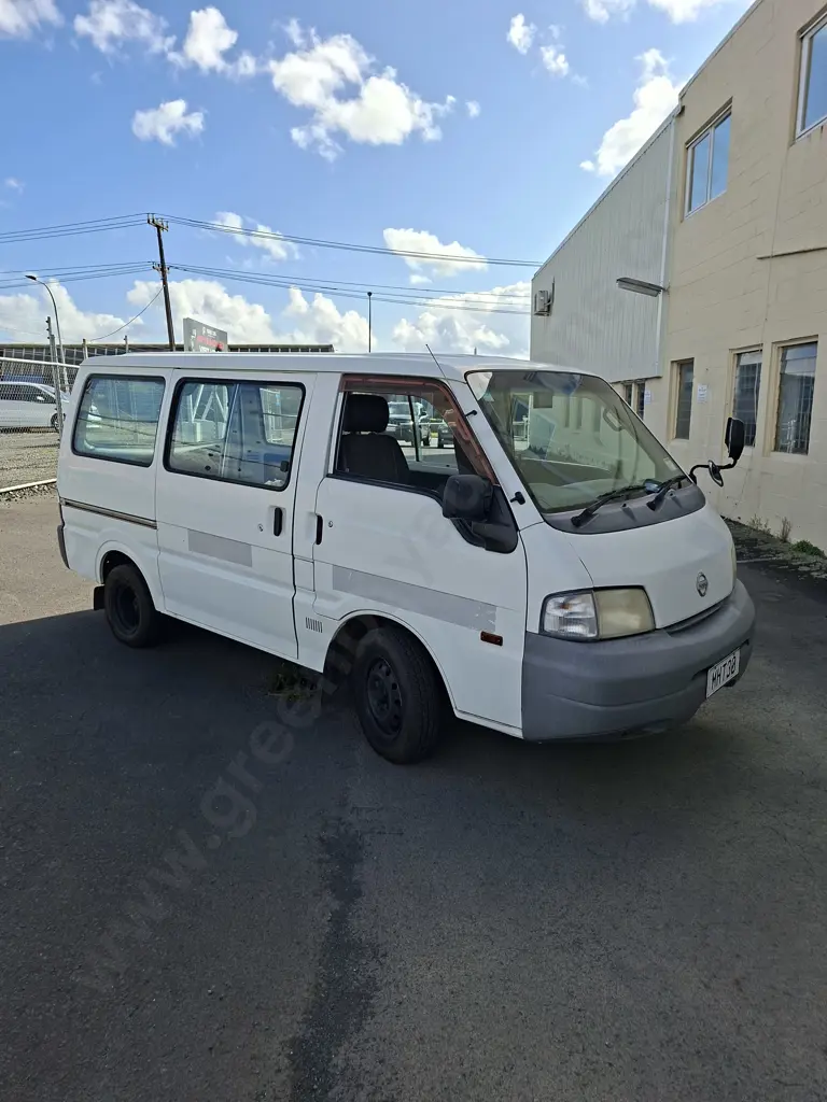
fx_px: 733
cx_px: 414
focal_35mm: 23
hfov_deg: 58.9
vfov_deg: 73.9
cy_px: 551
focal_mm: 5.54
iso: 50
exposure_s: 1/2381
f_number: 1.8
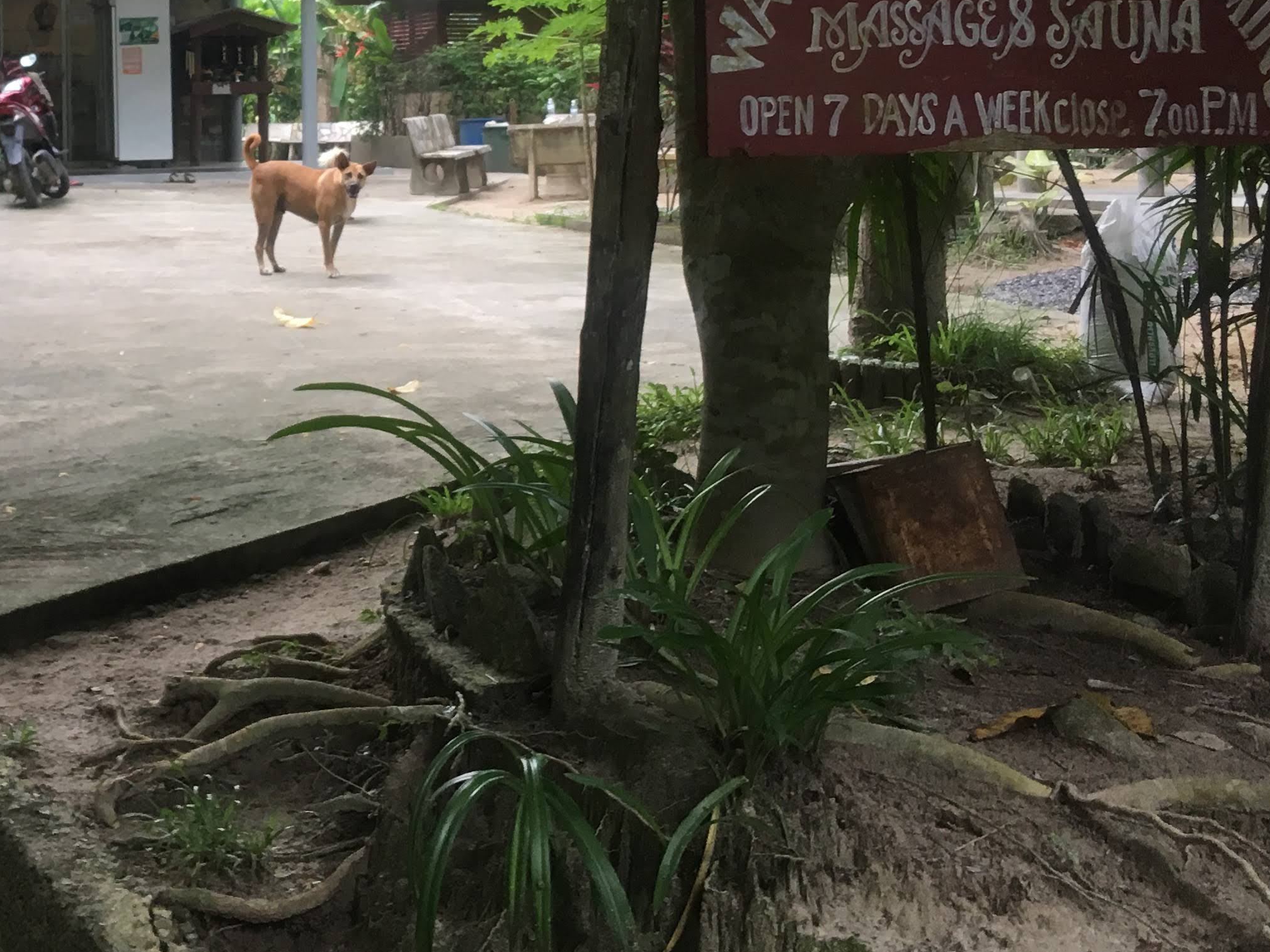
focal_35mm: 58
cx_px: 271
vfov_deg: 24.5
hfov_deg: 32.4
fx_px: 2128
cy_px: 100
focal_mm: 4.15
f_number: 2.2
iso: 40
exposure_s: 1/33
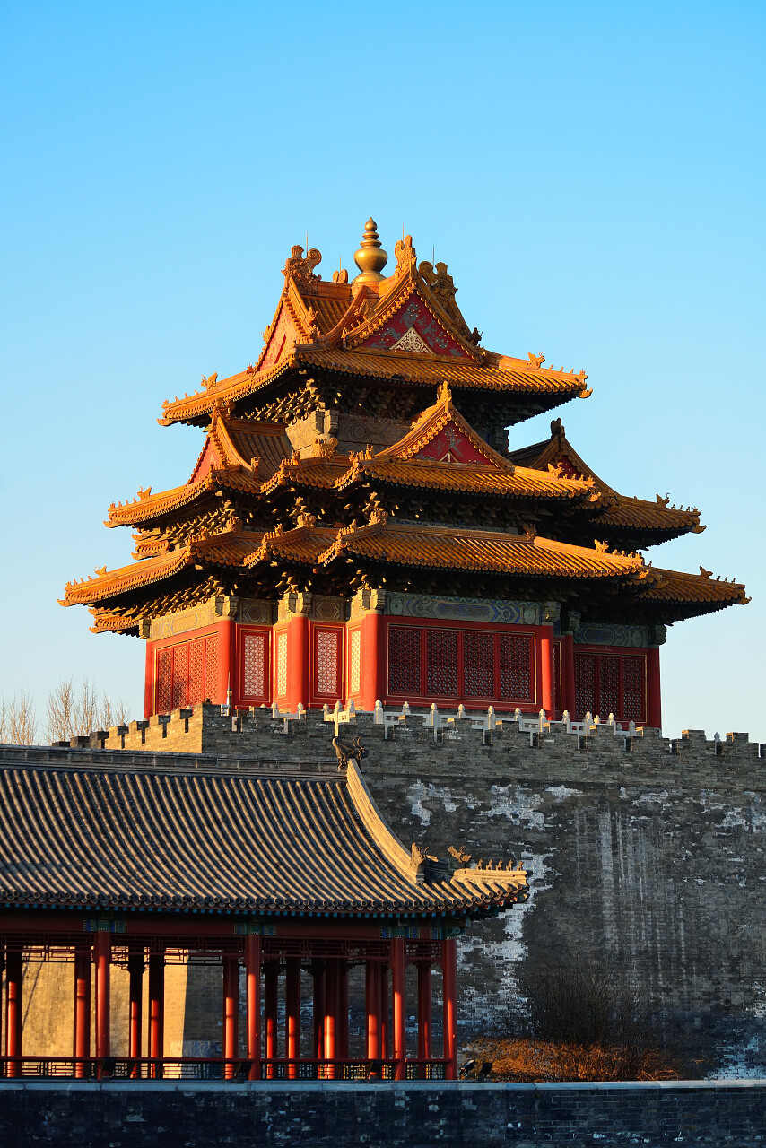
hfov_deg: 13.4
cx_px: 383
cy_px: 574
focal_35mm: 102
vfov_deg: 20.0
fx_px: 3253
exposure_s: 1/250
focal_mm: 102
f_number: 5.6
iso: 200
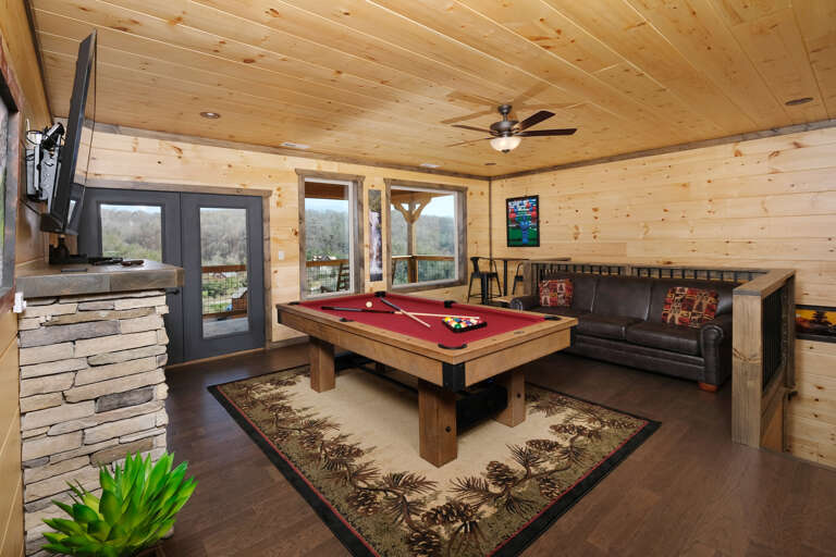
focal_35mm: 15
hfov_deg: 100.4
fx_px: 348
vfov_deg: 77.3
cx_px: 418
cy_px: 278
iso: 200
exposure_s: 1/125
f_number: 8
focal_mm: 10
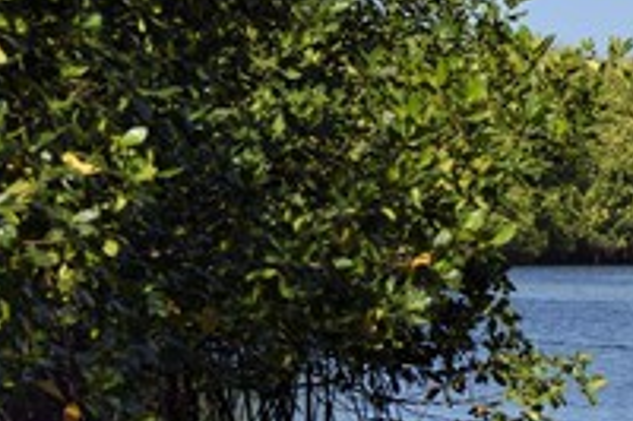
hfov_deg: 4.9
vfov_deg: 3.3
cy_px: 234
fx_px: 7379
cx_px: 617
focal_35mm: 420
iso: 400
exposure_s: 1/800
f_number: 9
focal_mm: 200
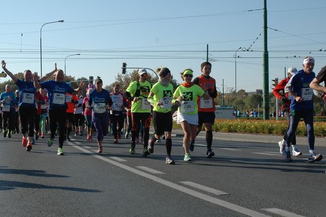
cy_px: 106
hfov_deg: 37.8
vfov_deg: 25.7
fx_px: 476
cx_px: 162
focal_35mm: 53
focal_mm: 29
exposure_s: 1/400
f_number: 10
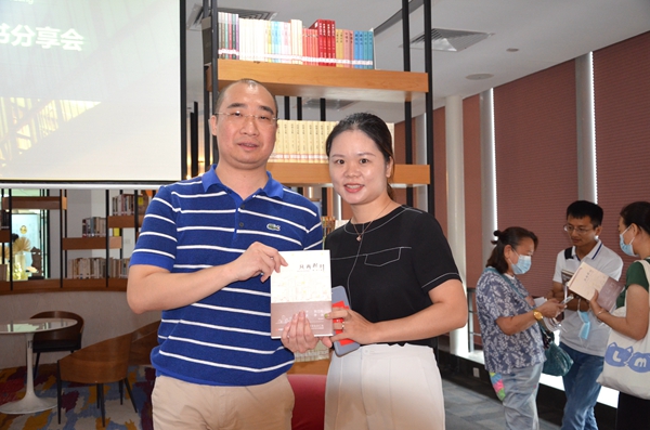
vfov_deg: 36.7
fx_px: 648
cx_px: 325
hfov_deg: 53.2
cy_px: 215
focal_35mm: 36
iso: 1800
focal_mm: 24
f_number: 3.8
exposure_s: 1/60
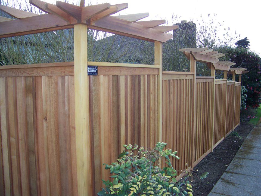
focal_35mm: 36
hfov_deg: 51.4
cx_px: 130
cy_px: 98
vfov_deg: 39.7
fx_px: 271
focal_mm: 5.85
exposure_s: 1/160
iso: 64
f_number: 2.8
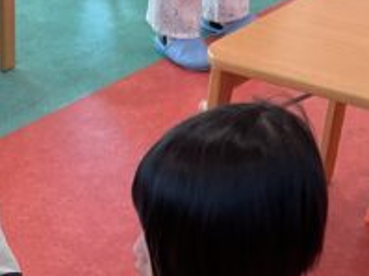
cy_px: 513
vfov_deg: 12.0
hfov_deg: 16.6
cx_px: -119
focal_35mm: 112
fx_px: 1193
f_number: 1.8
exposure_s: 1/120
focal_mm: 3
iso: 64
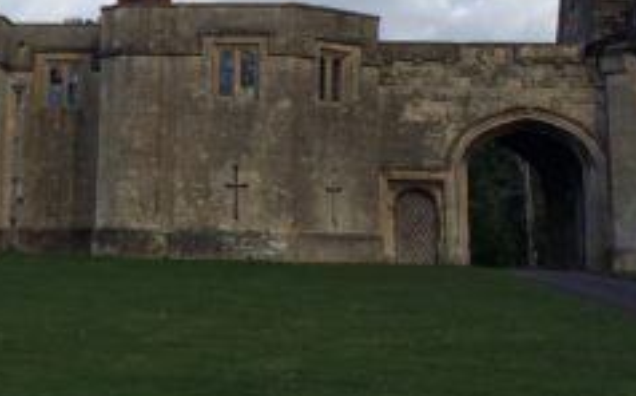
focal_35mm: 83
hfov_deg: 24.6
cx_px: 126
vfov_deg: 15.2
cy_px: -55
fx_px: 1437
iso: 40
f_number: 2.2
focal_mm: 4.12
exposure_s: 1/1709
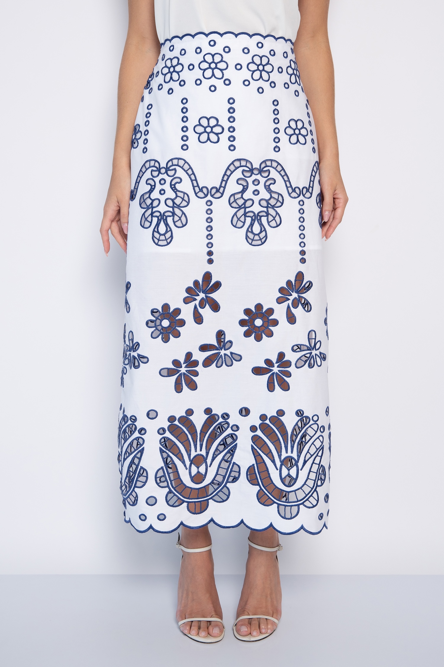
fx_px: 852
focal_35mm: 46
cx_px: 222
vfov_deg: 42.8
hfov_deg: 29.2
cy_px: 334
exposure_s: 1/160
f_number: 4.5
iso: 250
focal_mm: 46
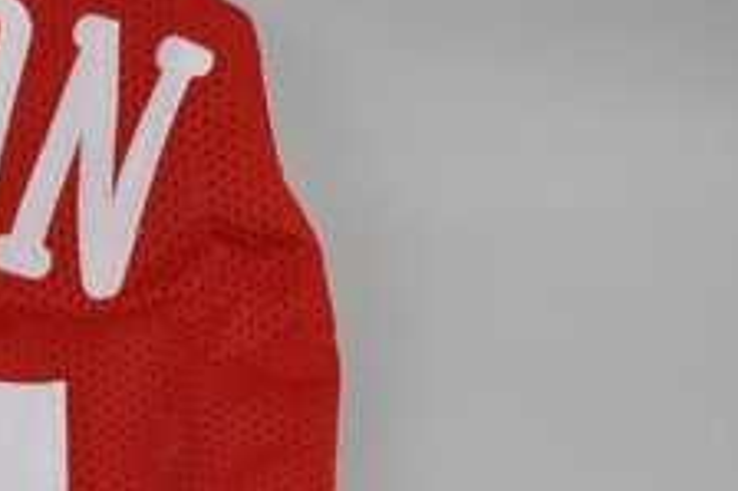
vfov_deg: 7.1
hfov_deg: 10.4
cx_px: -336
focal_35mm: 191
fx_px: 3913
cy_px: 592
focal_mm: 40
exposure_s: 1/80
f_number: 4.5
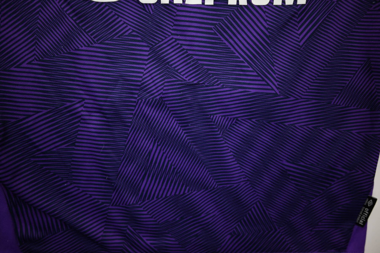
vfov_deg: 53.2
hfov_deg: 73.7
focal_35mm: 24
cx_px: 190
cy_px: 126
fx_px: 253
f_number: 4.8
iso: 200
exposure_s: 1/125
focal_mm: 24
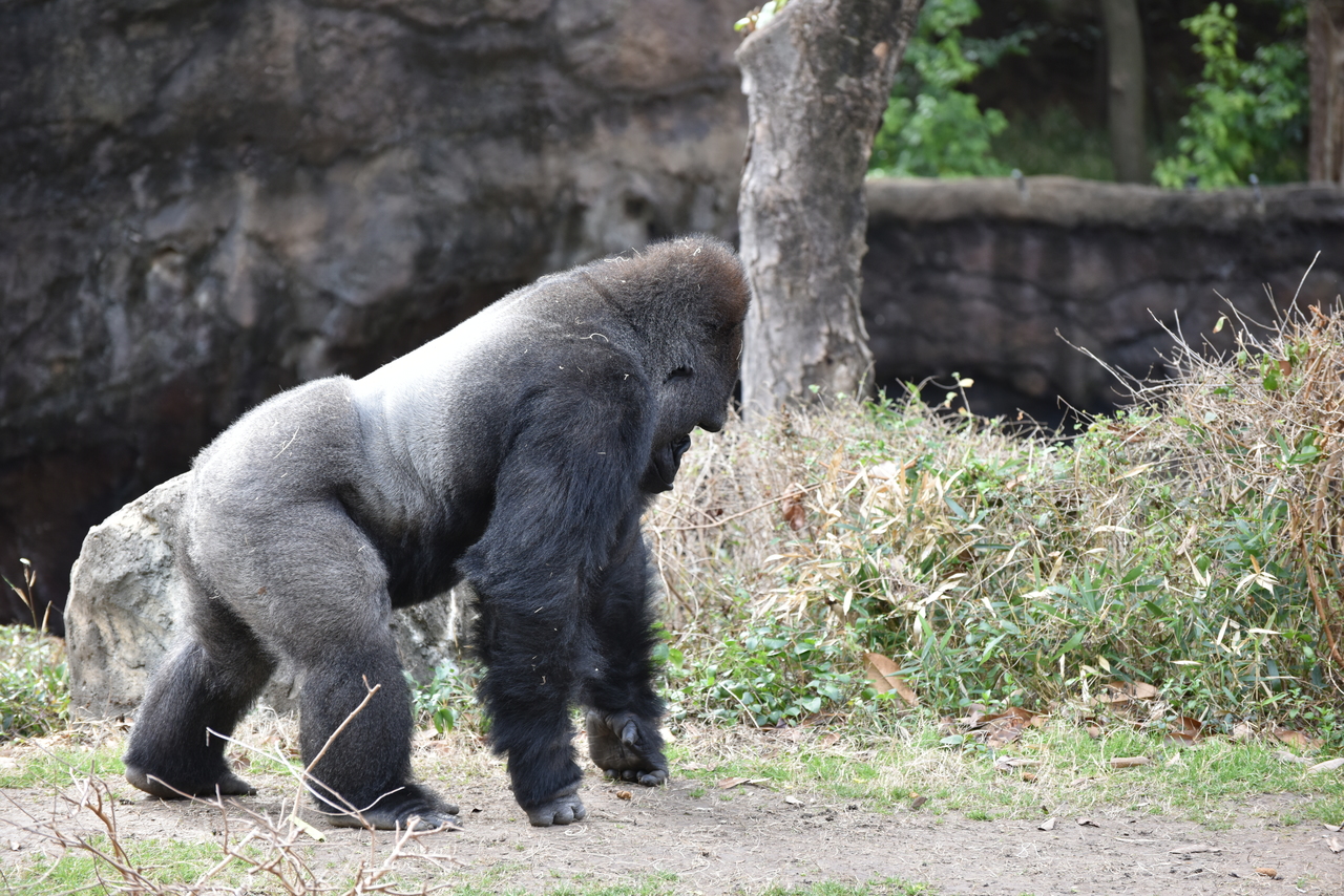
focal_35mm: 155
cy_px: 448
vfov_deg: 8.9
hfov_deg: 13.2
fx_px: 5788
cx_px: 672
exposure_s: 1/320
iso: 640
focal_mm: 155
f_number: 4.8
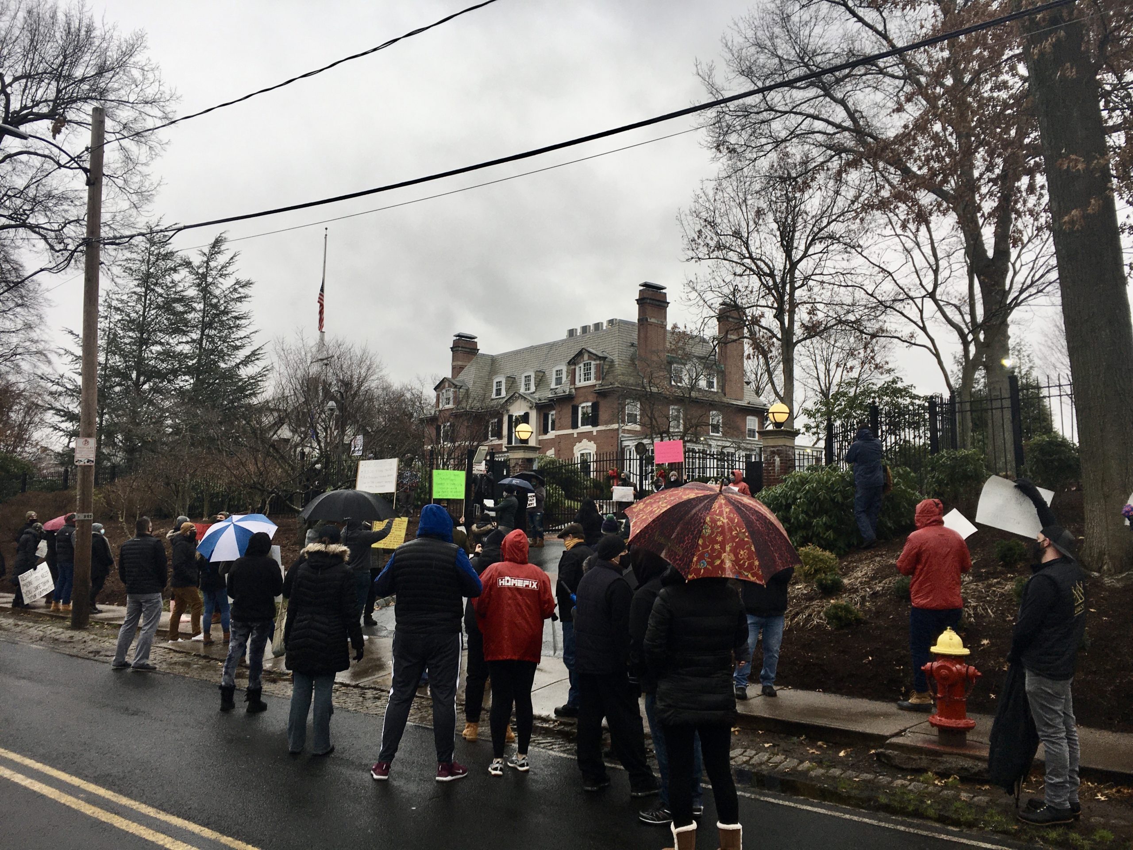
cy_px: 425
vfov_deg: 48.2
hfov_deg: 61.7
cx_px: 566
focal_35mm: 29
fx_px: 949
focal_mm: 4.15
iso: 25
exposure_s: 1/322
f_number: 2.2
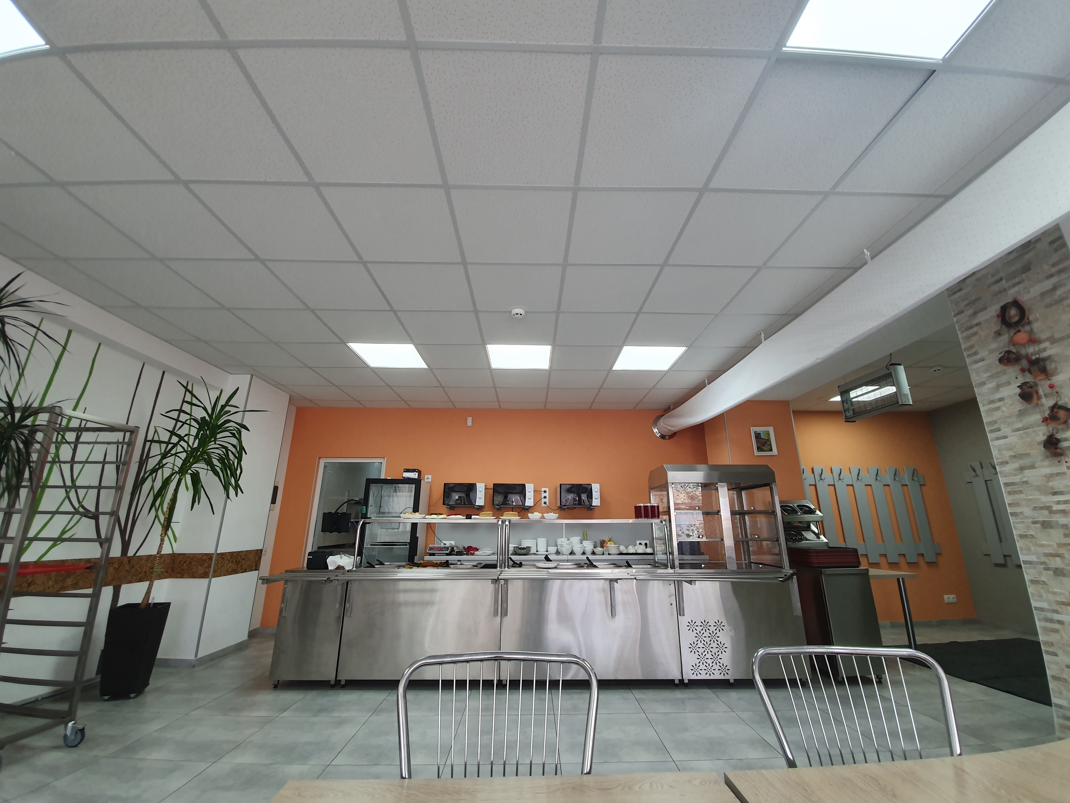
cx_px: 535
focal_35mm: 13
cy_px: 402
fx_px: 402
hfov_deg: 106.2
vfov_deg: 89.9
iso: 100
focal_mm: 1.8
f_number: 2.2
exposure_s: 1/50
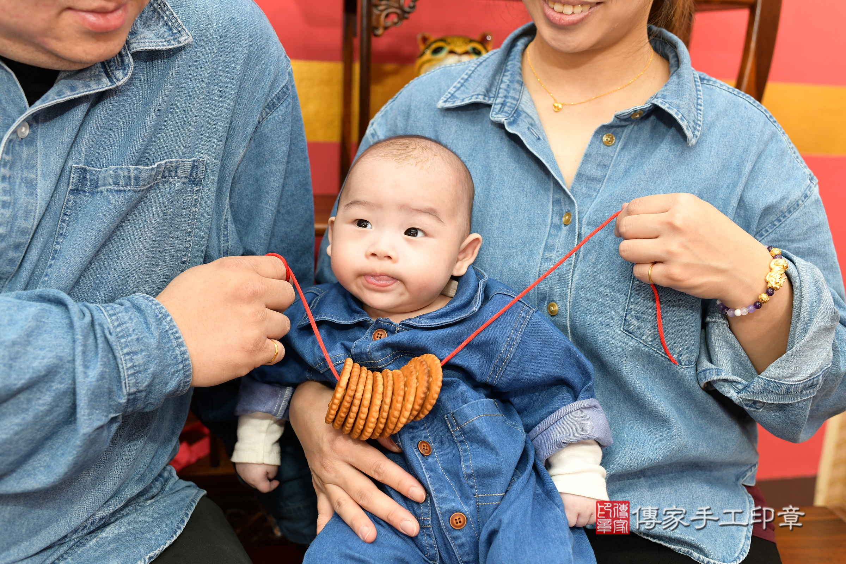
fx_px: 822
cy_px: 282
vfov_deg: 37.9
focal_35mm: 35
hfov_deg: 54.4
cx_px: 423
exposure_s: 1/200
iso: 800
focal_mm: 35
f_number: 4.5
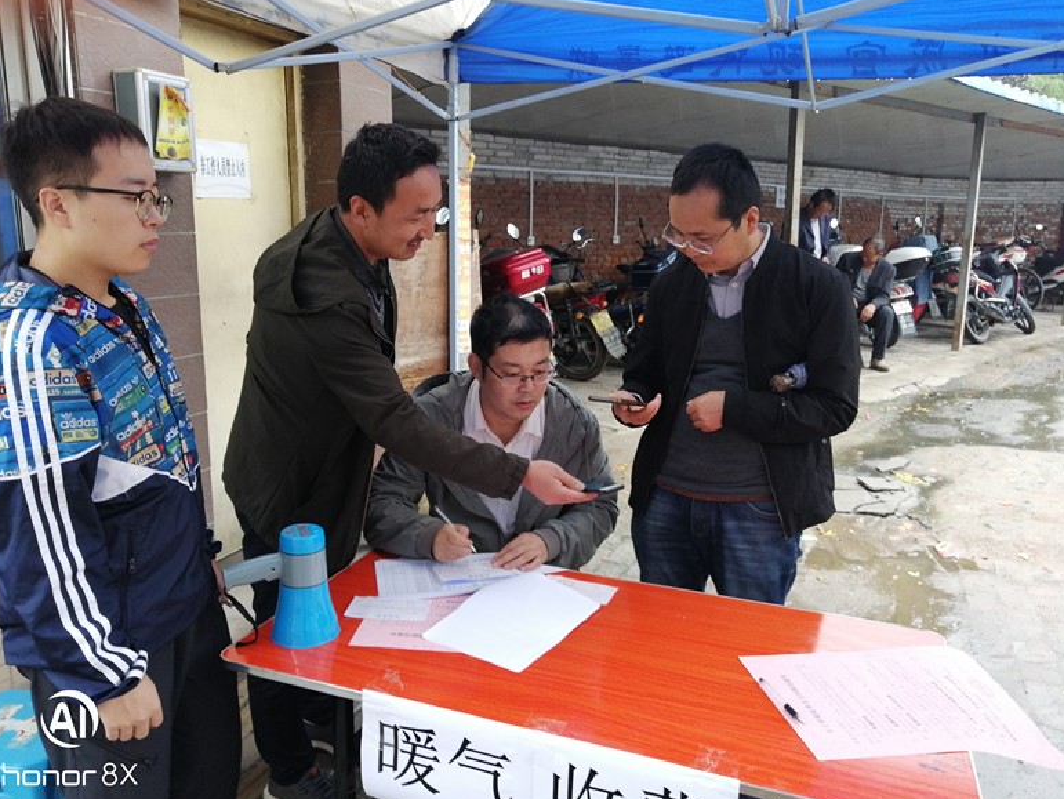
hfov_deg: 63.4
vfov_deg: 49.8
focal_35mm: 28
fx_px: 861
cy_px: 392
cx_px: 518
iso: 80
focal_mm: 3.88
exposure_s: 1/100
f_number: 1.8
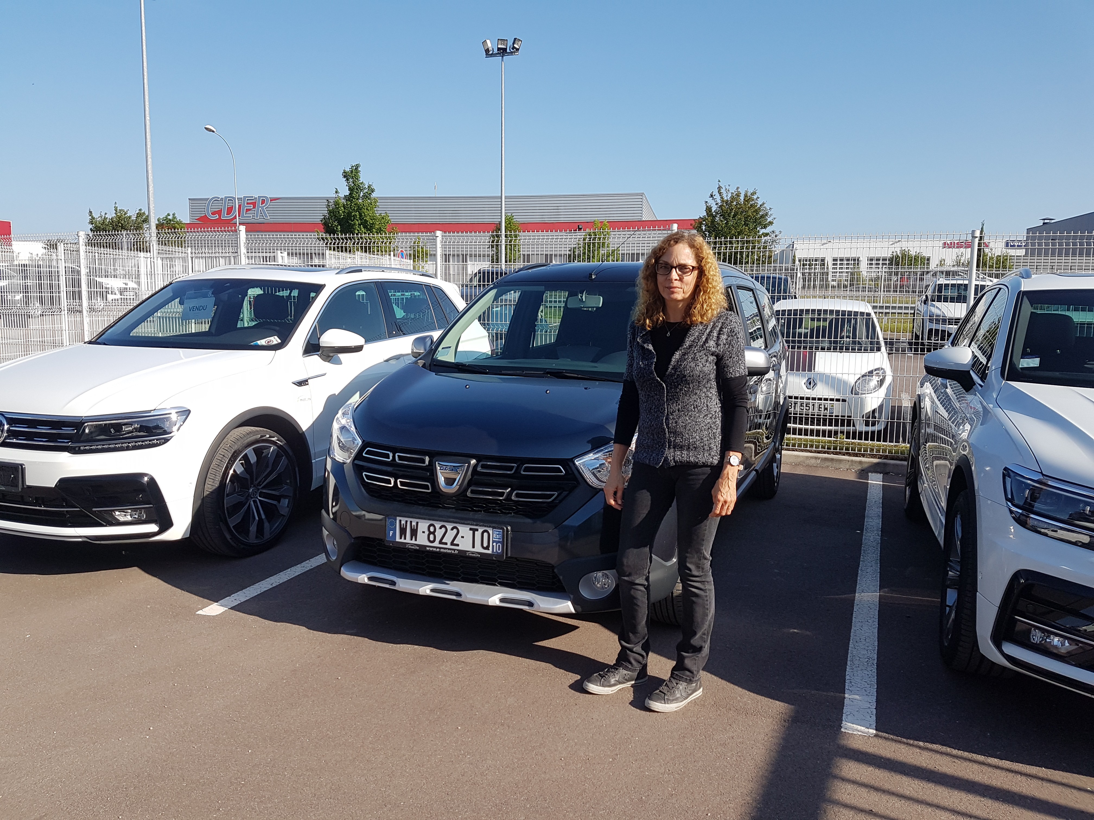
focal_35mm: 26
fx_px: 822
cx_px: 547
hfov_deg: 67.3
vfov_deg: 53.1
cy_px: 410
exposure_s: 1/1492
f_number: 1.7
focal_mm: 4.2
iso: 40
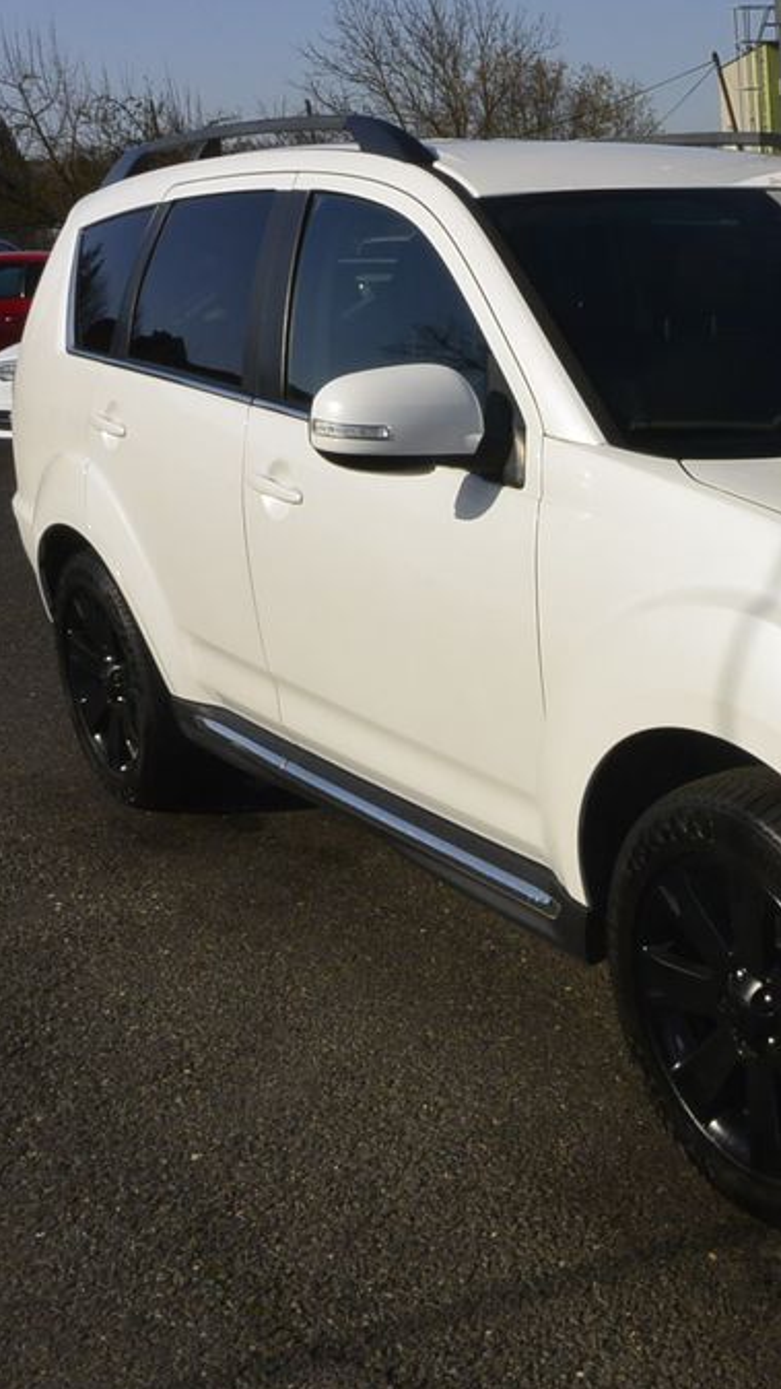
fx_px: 1583
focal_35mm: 43
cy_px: 700
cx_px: 915
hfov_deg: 25.2
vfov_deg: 47.4
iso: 160
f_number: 16
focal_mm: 10
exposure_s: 1/250
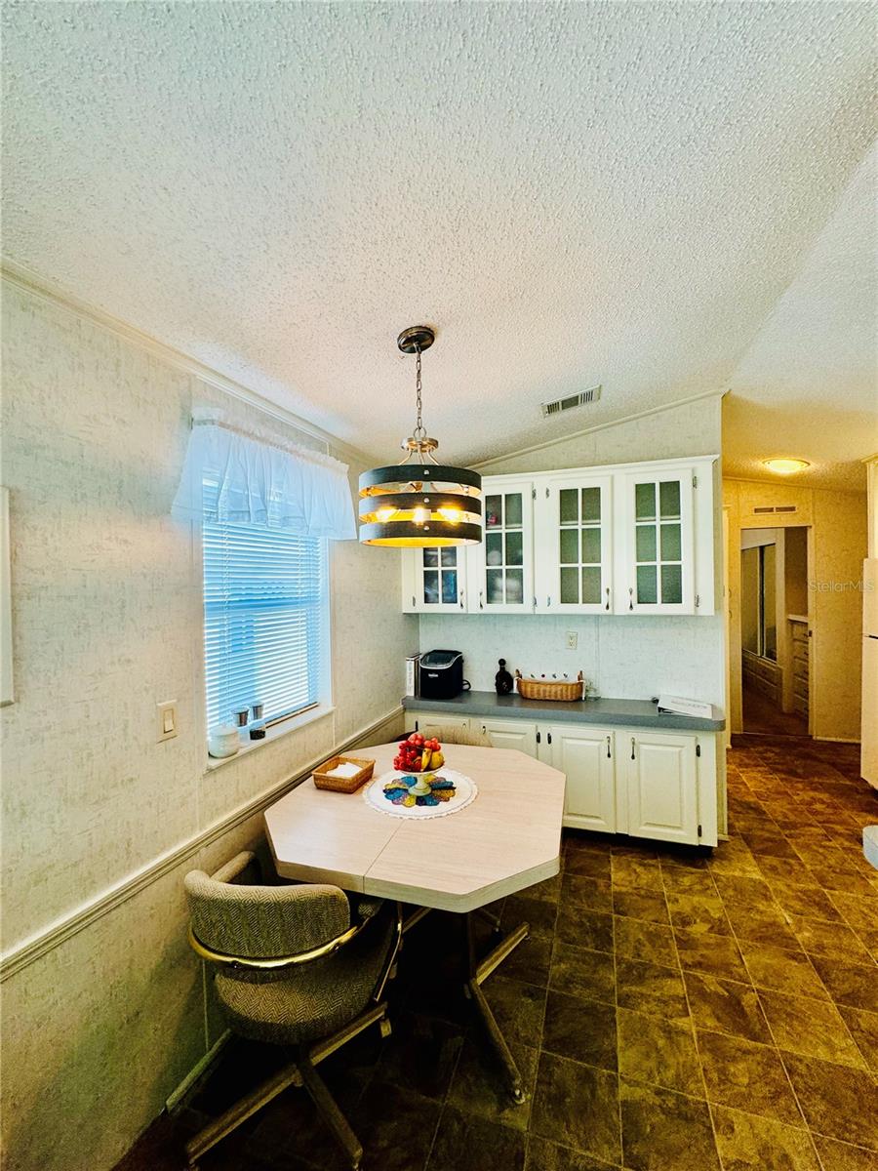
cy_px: 586
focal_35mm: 14
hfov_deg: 85.7
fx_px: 473
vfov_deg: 102.1
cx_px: 439
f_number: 2.2
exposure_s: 1/120
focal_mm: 2.22
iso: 160
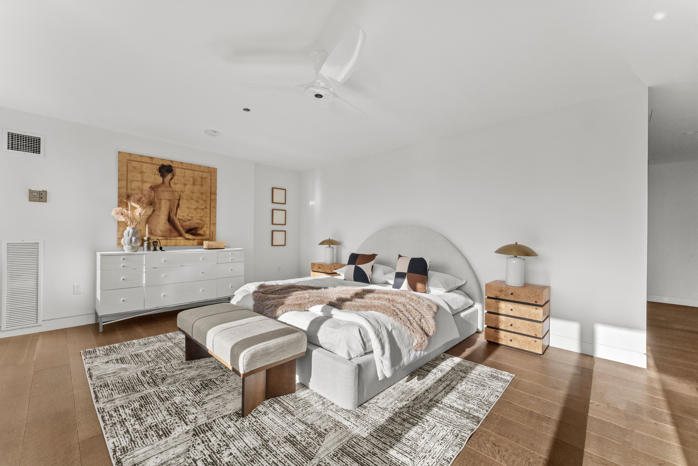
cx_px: 349
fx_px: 285
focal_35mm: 15
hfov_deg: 101.5
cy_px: 233
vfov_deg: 78.5
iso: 1600
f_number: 11
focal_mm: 14.7
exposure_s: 1/3200
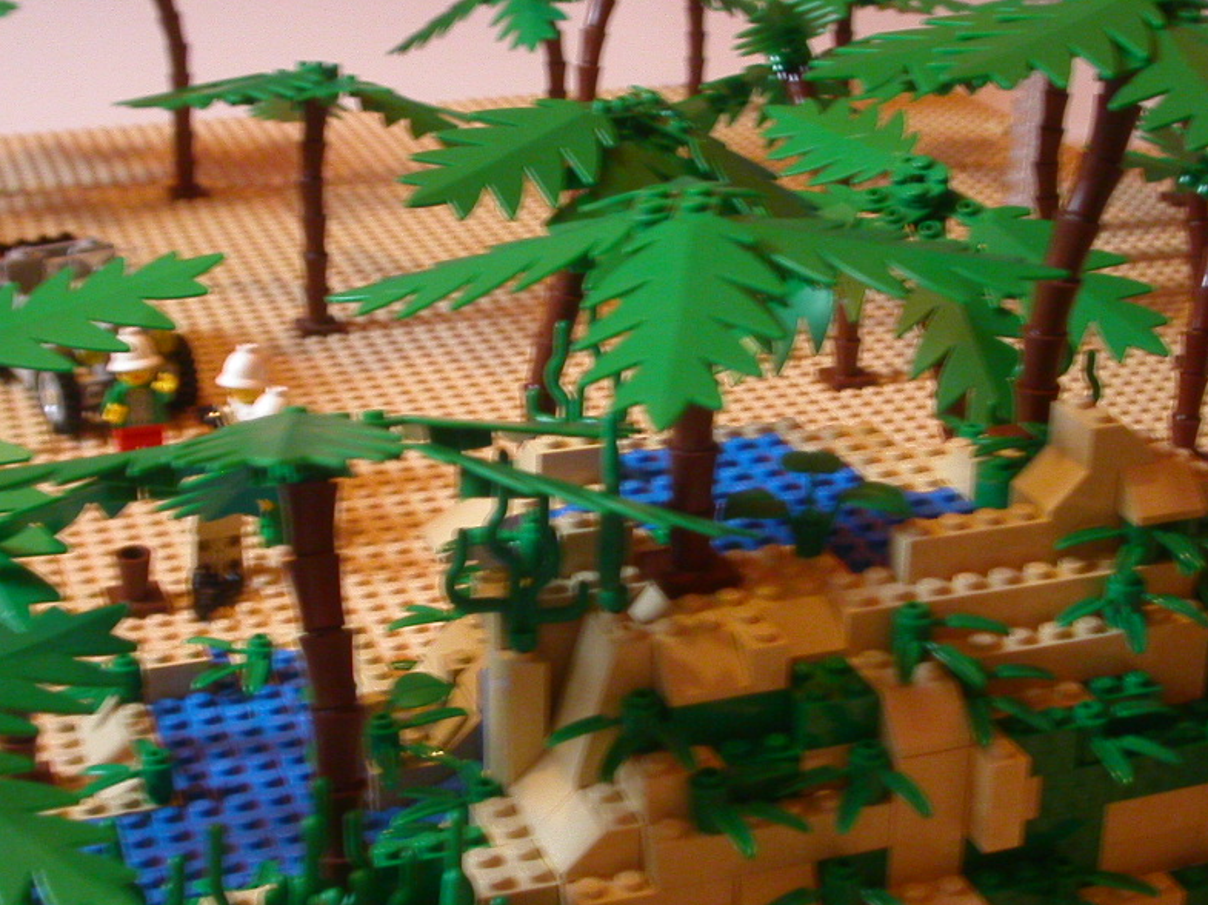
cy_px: 469
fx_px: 2163
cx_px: 589
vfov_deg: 23.6
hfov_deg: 31.2
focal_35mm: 62
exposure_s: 1/8
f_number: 2.8
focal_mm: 7.8
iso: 200
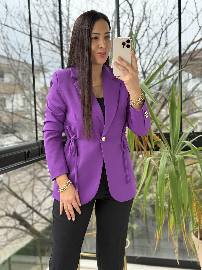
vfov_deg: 39.7
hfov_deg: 30.3
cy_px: 135
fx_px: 373
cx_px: 101
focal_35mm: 48
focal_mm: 6.76
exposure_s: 1/242
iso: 100
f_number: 1.78
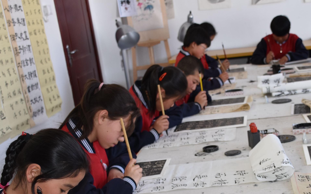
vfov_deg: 19.5
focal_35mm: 66
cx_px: 240
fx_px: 559
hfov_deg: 30.5
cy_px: 163
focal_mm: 23
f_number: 3.8
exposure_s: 1/60
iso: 400
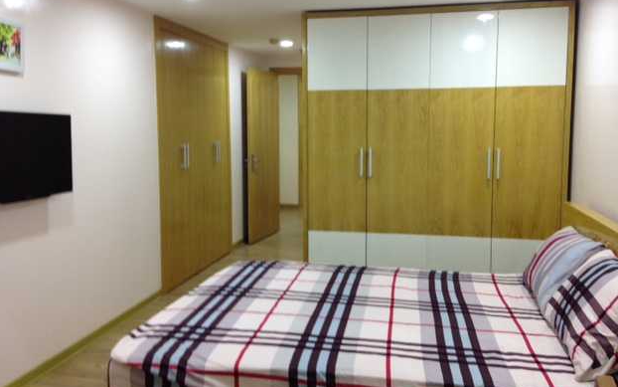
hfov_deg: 54.0
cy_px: 178
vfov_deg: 35.3
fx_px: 606
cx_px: 316
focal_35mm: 36
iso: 80
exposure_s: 1/20
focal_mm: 4.12
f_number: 2.4
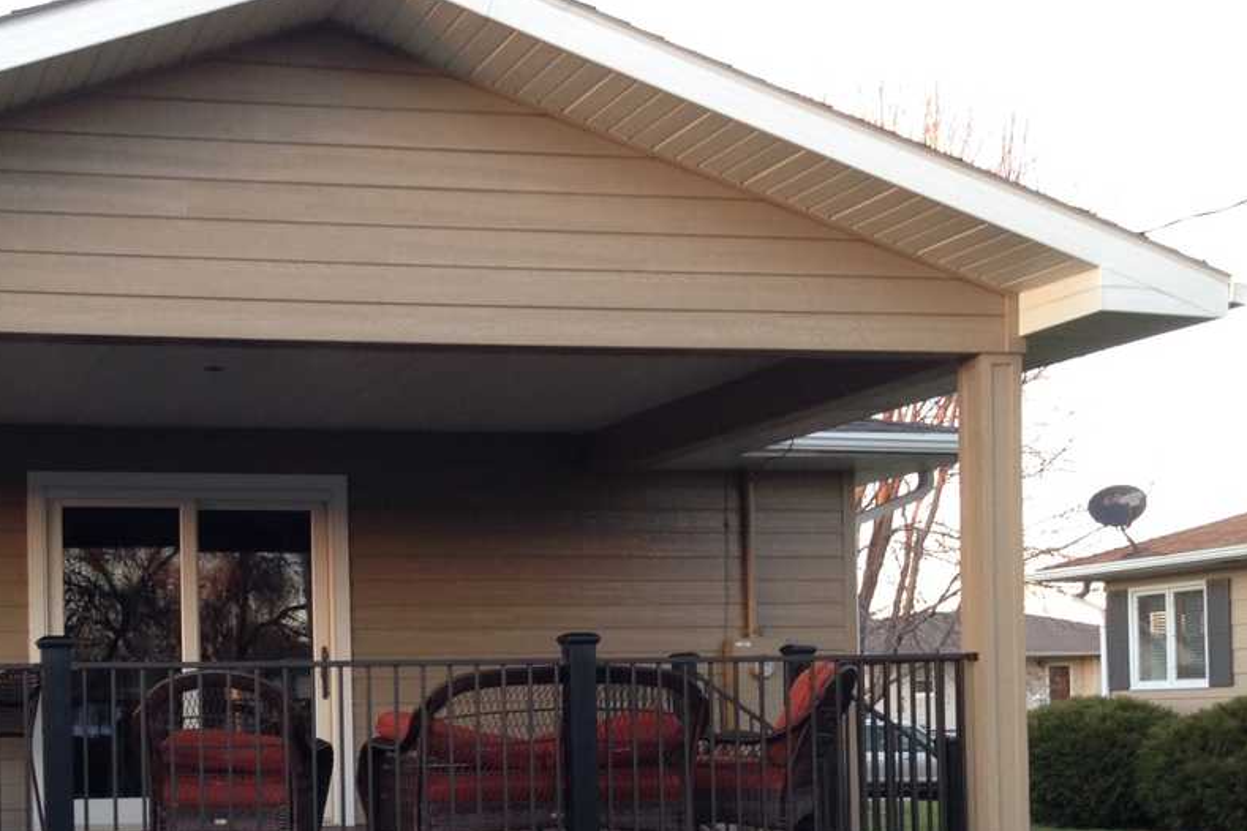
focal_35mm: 58
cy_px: 706
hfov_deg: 33.4
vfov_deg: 22.9
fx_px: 2009
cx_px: 233
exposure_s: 1/40
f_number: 2.4
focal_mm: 4.12
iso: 50
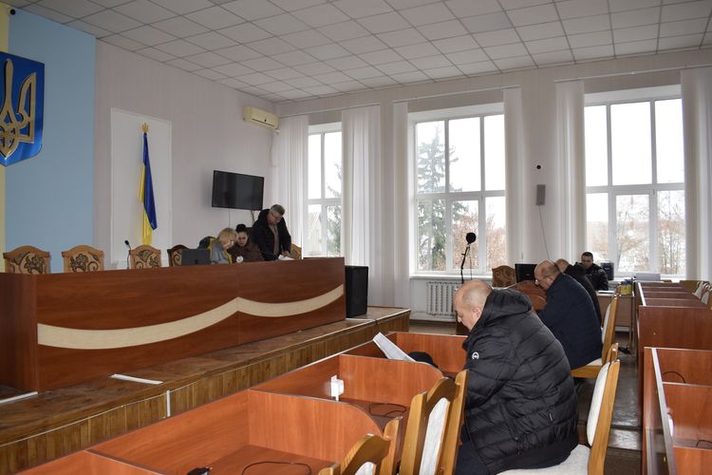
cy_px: 238
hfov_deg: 67.4
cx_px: 356
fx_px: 534
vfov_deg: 47.9
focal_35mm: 27
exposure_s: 1/100
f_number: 5
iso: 800
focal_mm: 18
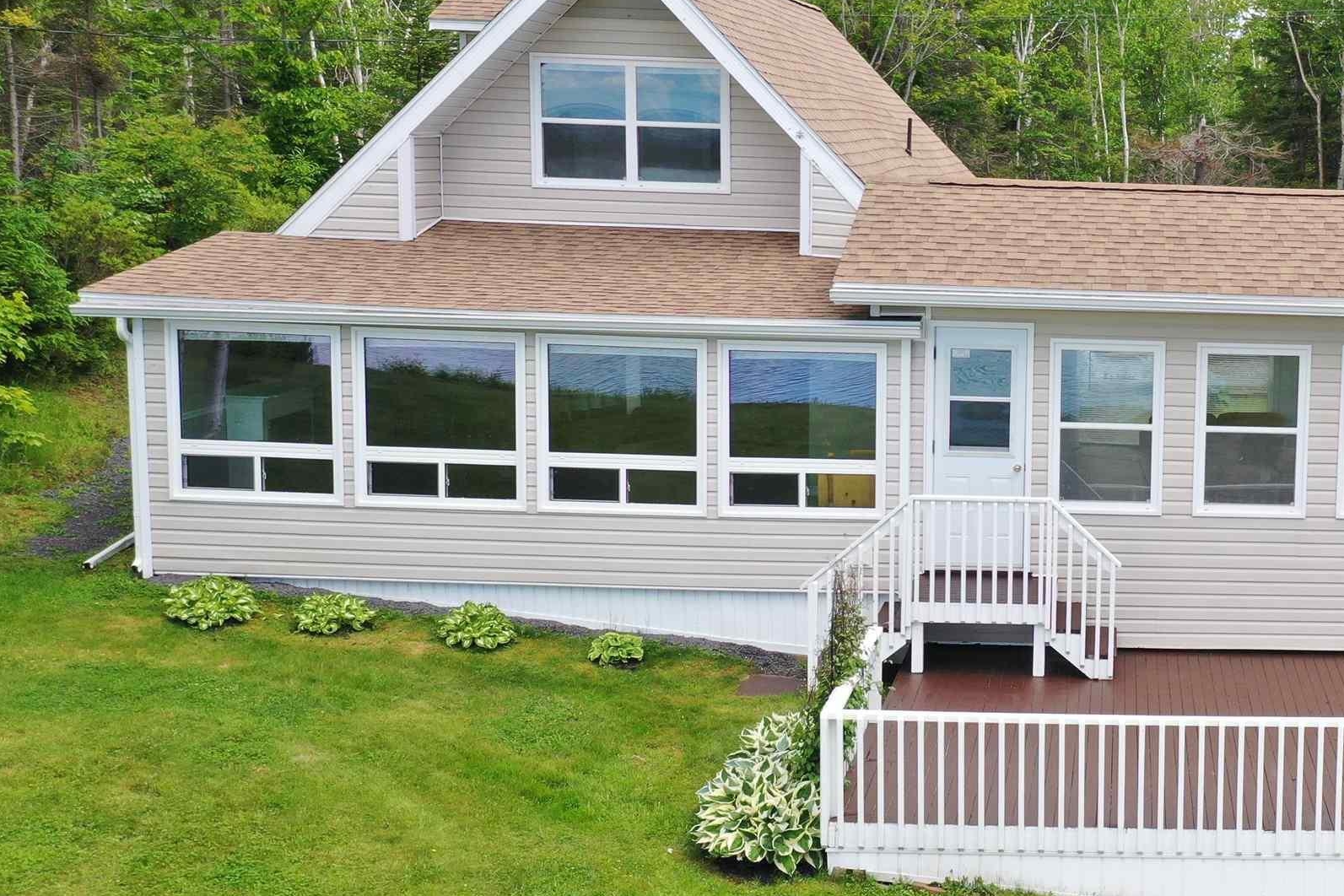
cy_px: 466
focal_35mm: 54
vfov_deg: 25.1
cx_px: 1267
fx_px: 2016
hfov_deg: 34.3
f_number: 4
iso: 100
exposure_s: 1/240
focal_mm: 10.26
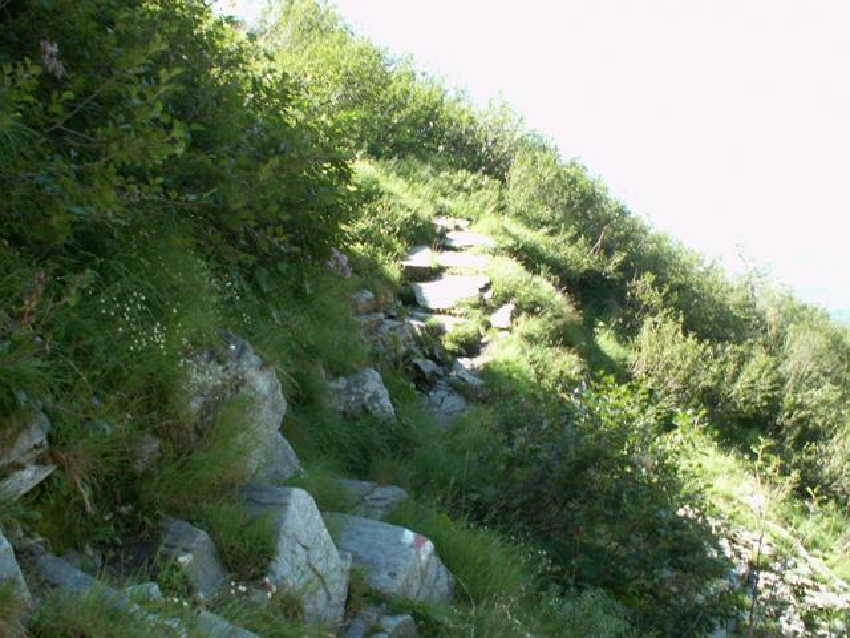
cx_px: 425
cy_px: 319
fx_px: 859
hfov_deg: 52.6
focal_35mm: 35
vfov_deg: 40.7
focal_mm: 5.86
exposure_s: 1/50
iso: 50
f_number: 3.5
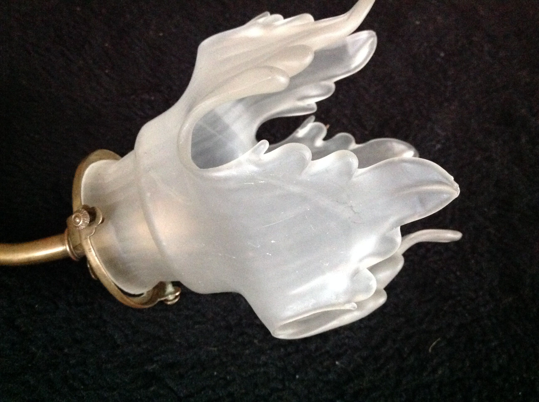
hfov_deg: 52.7
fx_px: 544
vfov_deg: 40.6
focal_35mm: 35
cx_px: 270
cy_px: 201
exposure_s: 1/15
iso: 800
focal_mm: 4.28
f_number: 2.4
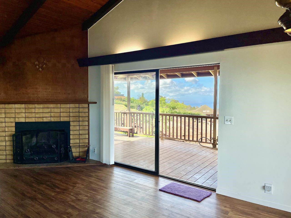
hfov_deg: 67.3
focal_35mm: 26
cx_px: 146
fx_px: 219
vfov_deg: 53.1
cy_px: 109
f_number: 1.6
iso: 50
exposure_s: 1/1276
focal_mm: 4.2
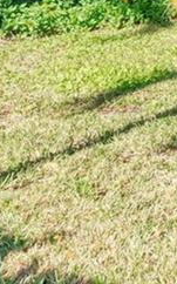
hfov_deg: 9.4
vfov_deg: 18.8
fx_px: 780
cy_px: -104
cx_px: 573
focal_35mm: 101
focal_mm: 15
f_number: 7.1
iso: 400
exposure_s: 1/200
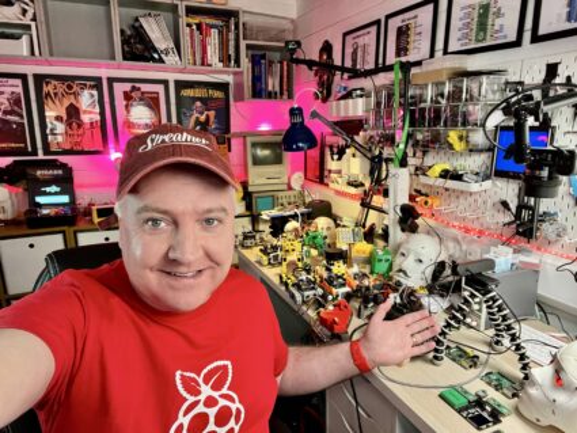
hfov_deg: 73.9
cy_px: 216
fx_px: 383
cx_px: 288
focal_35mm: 23
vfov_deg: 58.9
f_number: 2.2
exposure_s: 1/60
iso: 160
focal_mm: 2.71
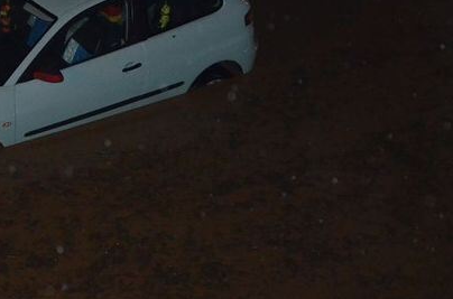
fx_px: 2096
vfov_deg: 8.2
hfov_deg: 12.2
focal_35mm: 167
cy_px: 97
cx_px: 35
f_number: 5
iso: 3200
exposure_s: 1/60
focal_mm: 50
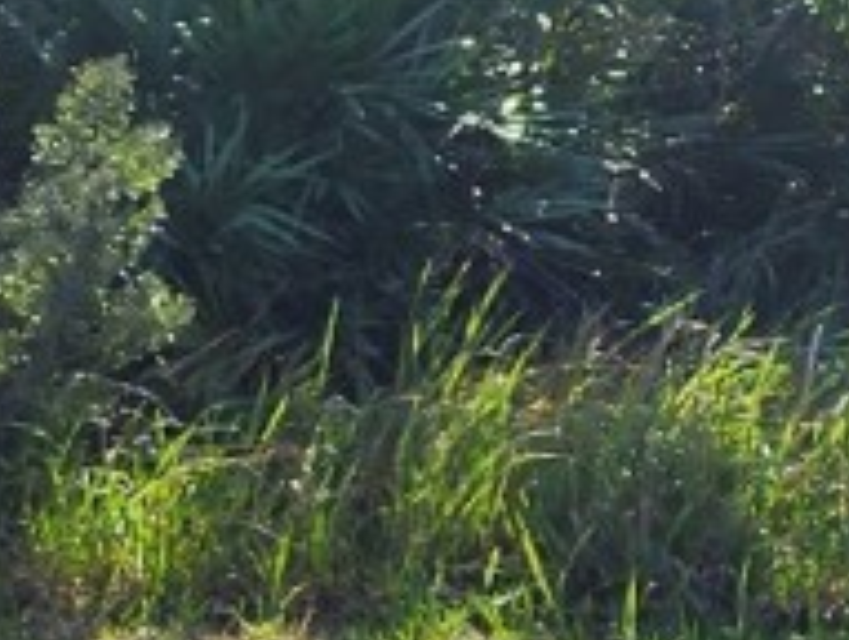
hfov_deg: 15.8
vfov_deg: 11.8
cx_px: 756
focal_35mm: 123
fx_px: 3022
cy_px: -196
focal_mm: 6.4
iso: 12
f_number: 1.8
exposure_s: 1/593
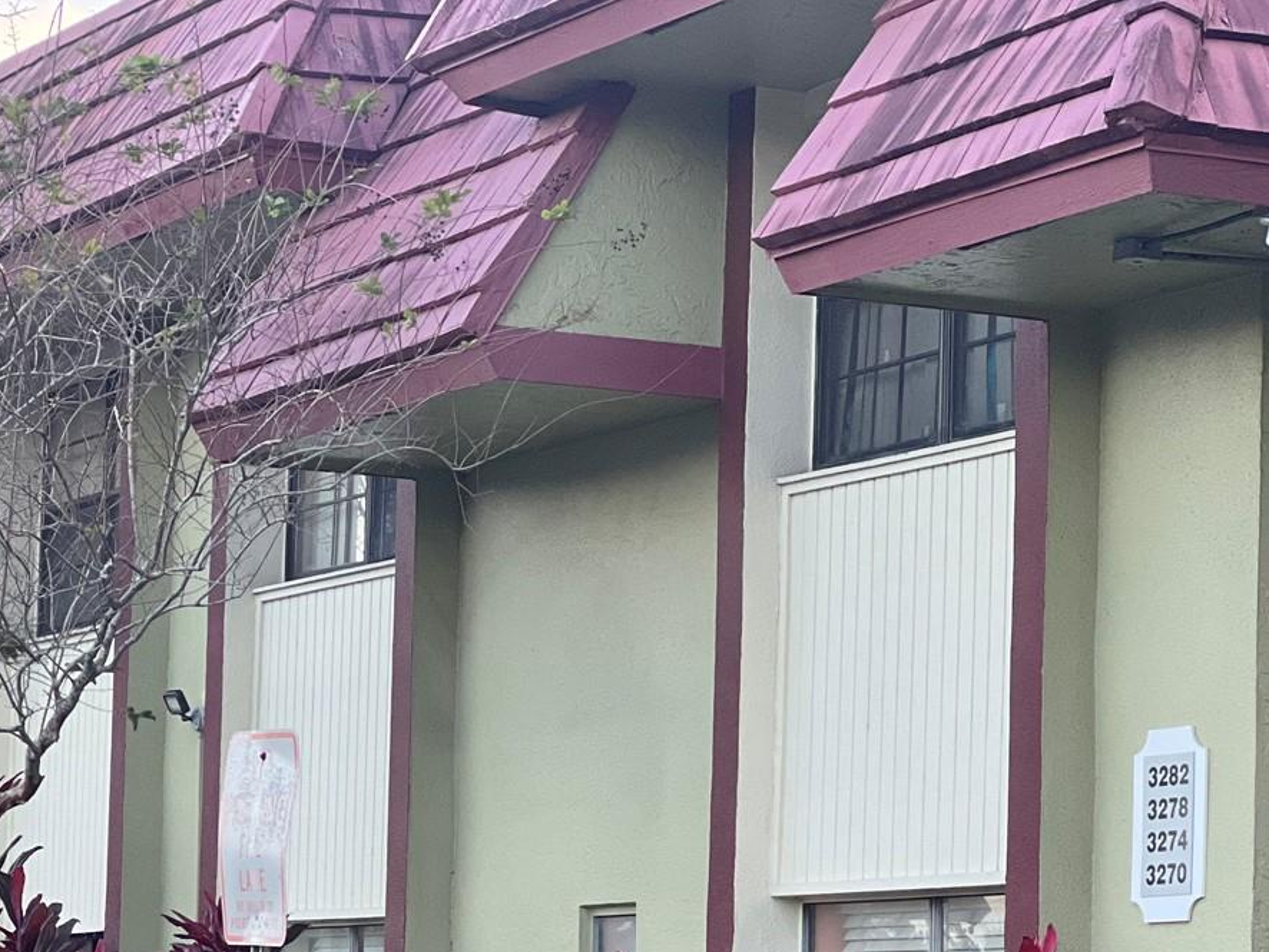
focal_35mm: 139
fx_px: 5097
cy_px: 836
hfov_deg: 14.2
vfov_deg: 10.6
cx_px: 564
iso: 200
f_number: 2.8
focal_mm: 9
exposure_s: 1/121
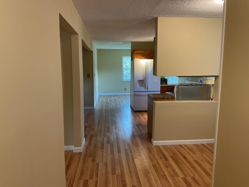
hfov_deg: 61.7
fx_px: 209
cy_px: 94
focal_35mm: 29
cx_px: 124
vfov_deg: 48.2
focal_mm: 3
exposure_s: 1/60
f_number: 1.8
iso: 125
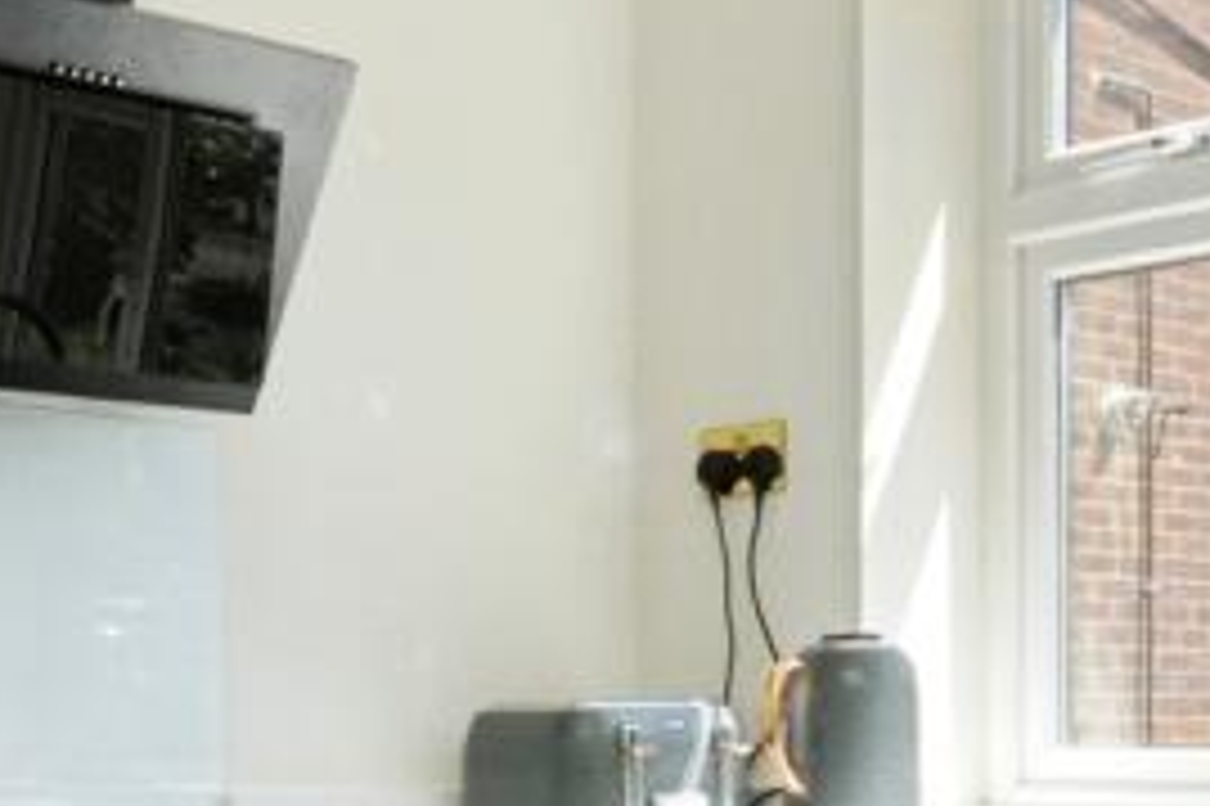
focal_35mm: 63
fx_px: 2113
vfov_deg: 21.0
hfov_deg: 31.9
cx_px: 684
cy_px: 763
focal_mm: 11
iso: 400
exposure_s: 1/80
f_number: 13
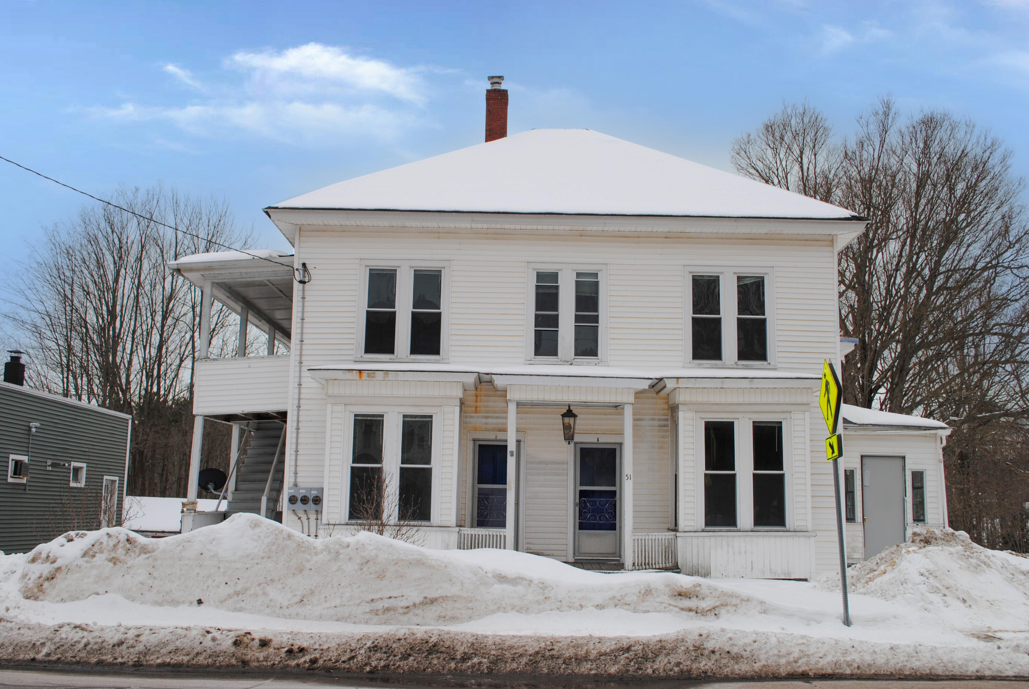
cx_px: 514
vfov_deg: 37.0
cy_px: 344
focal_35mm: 36
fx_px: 1030
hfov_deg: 53.1
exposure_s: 1/320
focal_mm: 24
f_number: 9
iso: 100
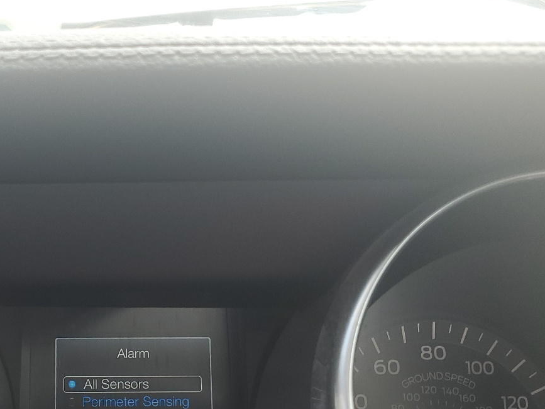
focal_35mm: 48
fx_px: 756
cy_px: 358
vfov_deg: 29.2
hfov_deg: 38.3
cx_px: 116
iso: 50
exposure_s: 1/244
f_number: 1.5
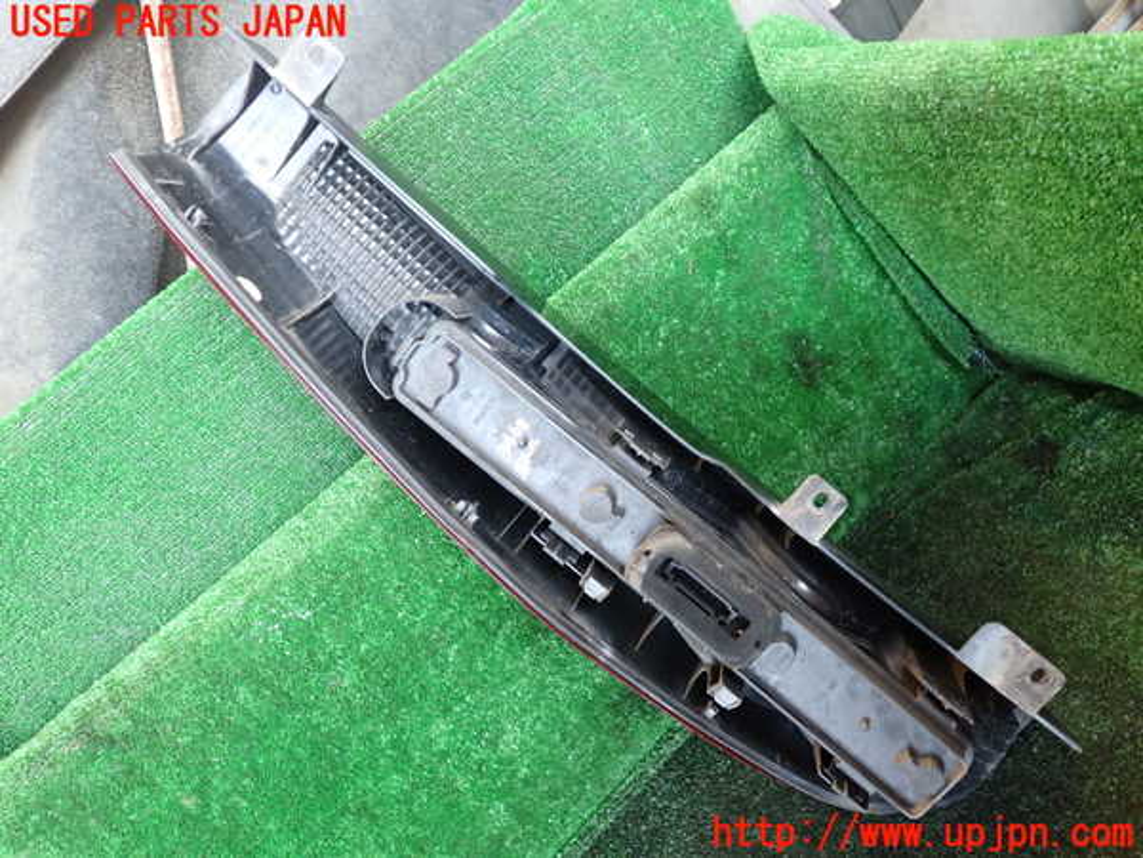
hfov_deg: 60.0
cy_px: 429
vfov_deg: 46.8
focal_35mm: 30
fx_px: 991
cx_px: 572
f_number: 2.3
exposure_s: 1/30
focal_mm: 5.4
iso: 400
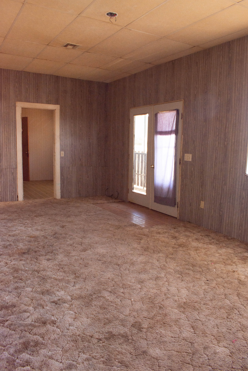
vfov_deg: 67.4
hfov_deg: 47.9
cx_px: 124
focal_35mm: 27
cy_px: 186
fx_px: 279
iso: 640
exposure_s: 1/60
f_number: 10
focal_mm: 18
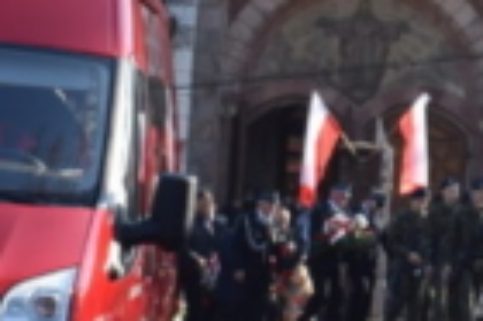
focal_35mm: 213
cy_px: 105
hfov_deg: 9.3
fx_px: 2858
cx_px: 811
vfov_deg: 6.4
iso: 100
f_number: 6.3
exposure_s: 1/160
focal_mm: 31
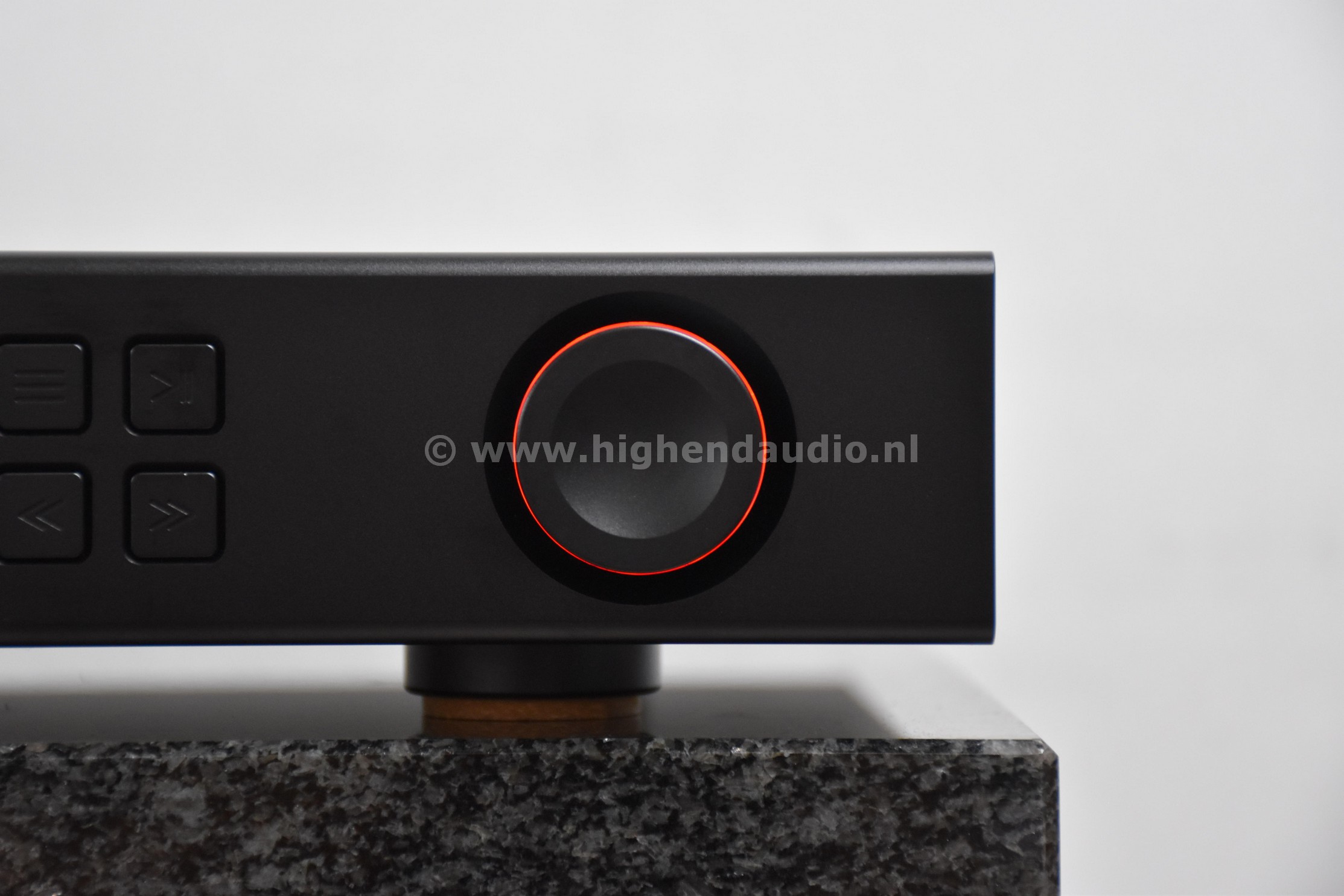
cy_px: 448
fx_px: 4480
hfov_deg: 17.1
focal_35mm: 120
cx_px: 672
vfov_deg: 11.4
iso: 1600
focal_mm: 80
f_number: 5.3
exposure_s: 1/60
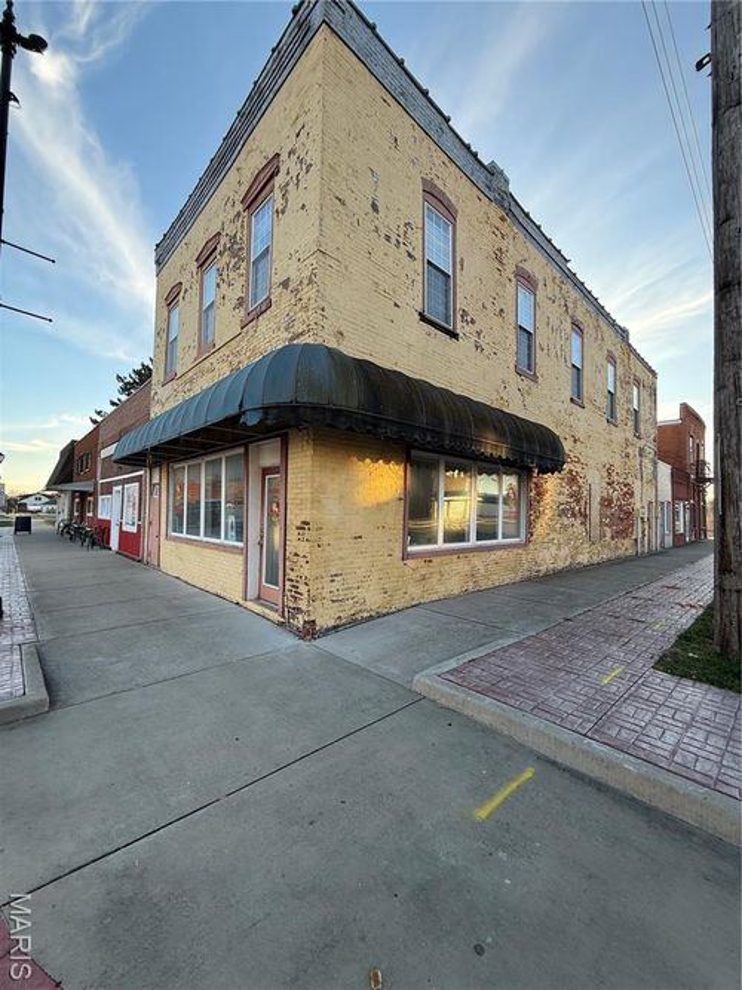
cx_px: 371
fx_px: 400
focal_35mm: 14
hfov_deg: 85.7
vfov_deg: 102.1
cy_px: 495
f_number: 2.2
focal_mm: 2.22
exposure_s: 1/159
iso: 50
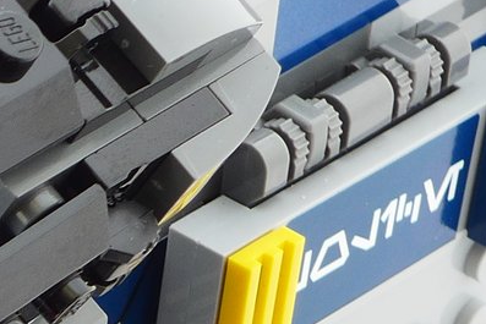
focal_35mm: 333
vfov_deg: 4.1
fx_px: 4497
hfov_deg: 6.0
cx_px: -646
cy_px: 625
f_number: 4.5
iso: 80
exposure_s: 1/5
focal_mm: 13.7
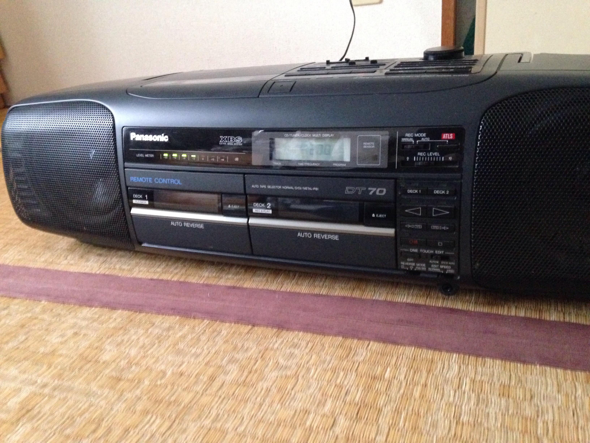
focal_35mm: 33
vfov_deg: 42.9
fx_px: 562
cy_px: 222
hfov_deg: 55.4
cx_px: 295
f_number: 2.4
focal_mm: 4.12
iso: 800
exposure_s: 1/15
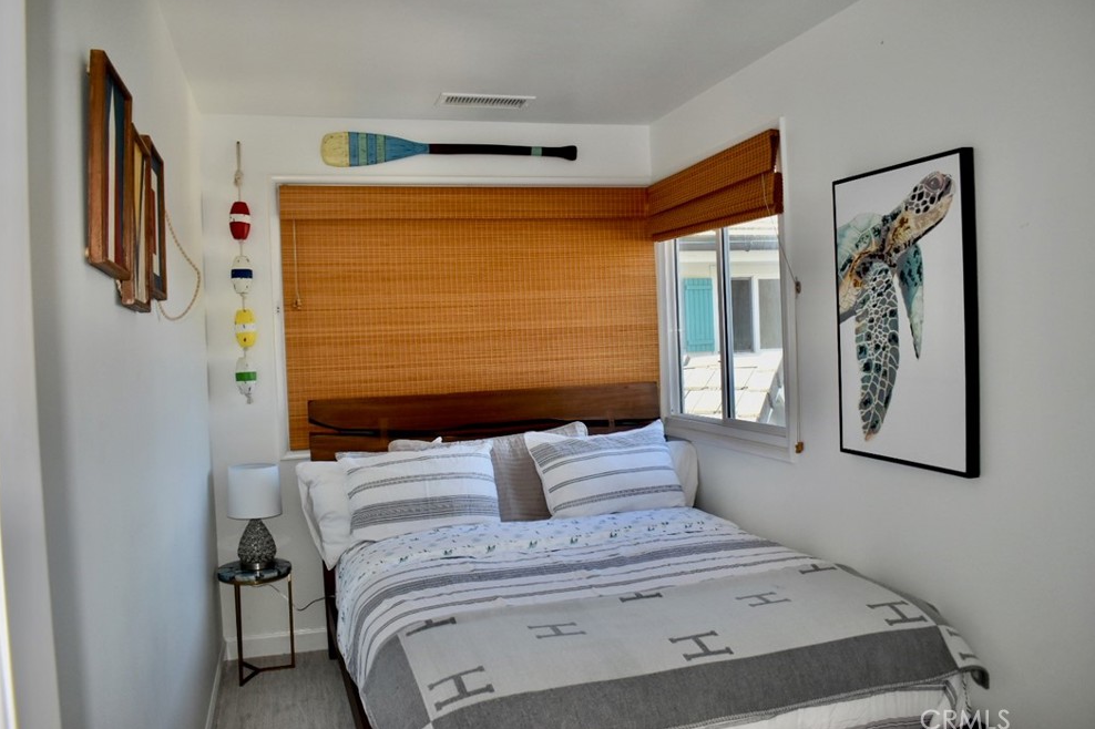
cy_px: 357
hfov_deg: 65.5
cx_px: 546
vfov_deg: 46.4
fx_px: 851
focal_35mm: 28
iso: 500
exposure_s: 1/200
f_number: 5
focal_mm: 18
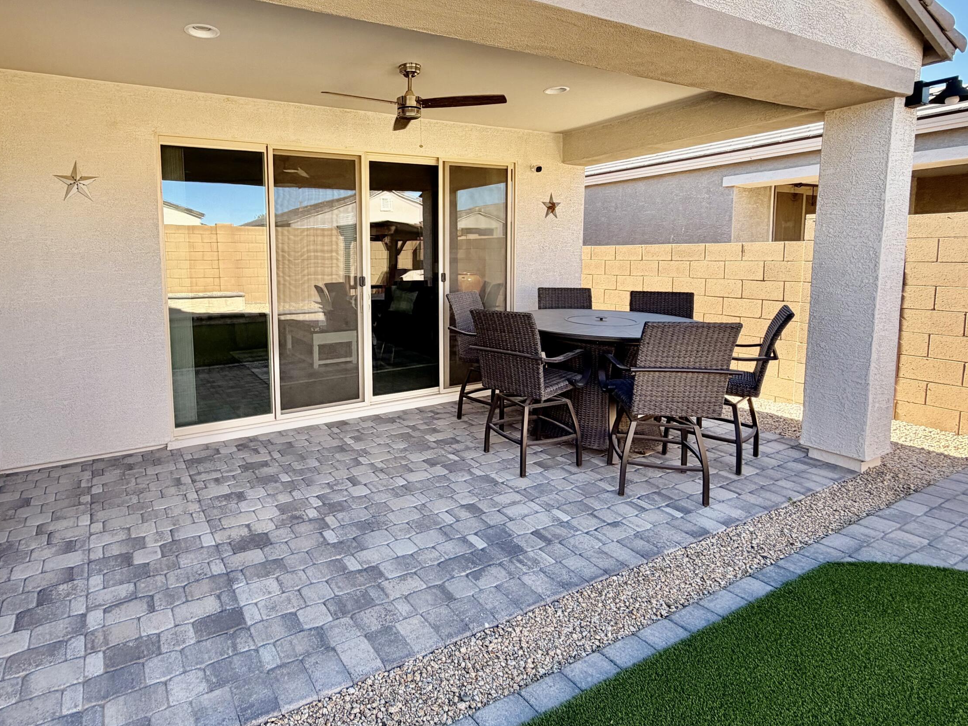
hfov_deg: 83.1
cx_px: 365
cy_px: 303
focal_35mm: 19
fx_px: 531
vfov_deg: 68.2
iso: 40
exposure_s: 1/217
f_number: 2.2
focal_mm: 2.22
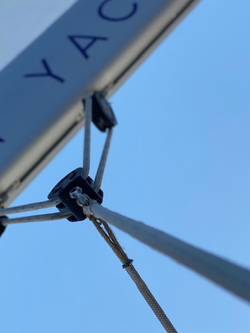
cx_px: 106
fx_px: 607
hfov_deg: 23.3
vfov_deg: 30.7
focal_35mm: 63
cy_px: 158
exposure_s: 1/2398
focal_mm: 6
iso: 20
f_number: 2
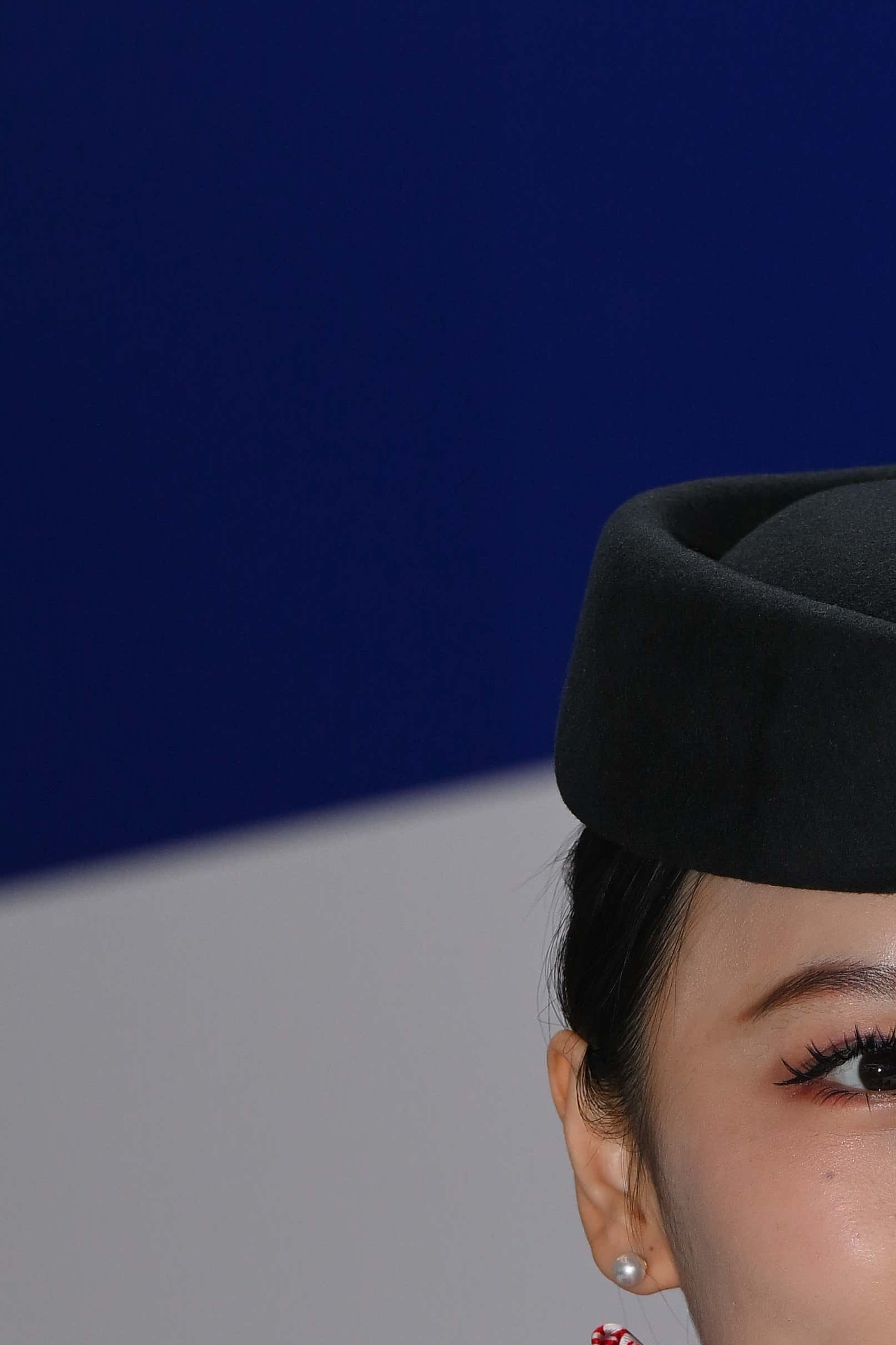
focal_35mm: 547
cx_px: 885
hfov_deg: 2.5
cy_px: 1906
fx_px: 20420
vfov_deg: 3.8
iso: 400
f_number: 5
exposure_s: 1/250
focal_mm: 160
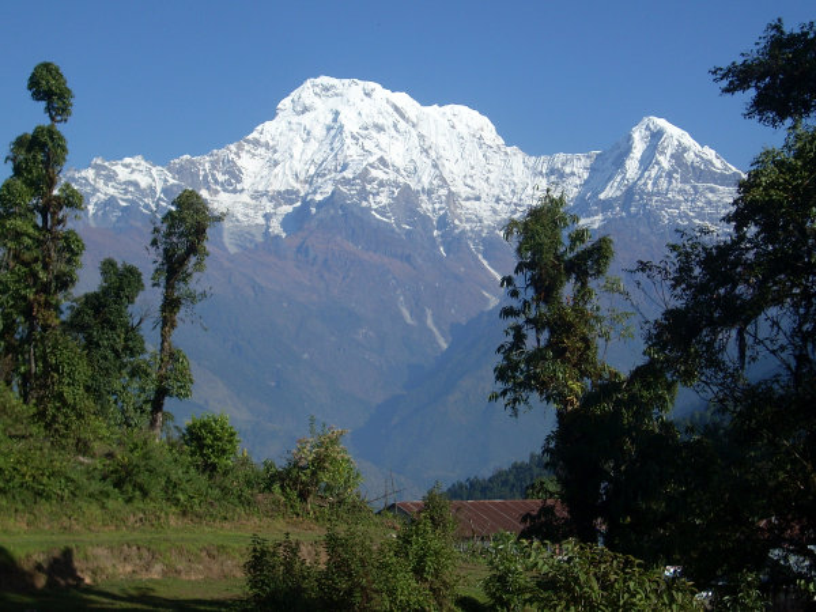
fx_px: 872
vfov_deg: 38.7
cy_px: 306
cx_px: 408
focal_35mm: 37
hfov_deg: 50.1
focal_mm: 6.2
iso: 64
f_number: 5.6
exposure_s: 1/459
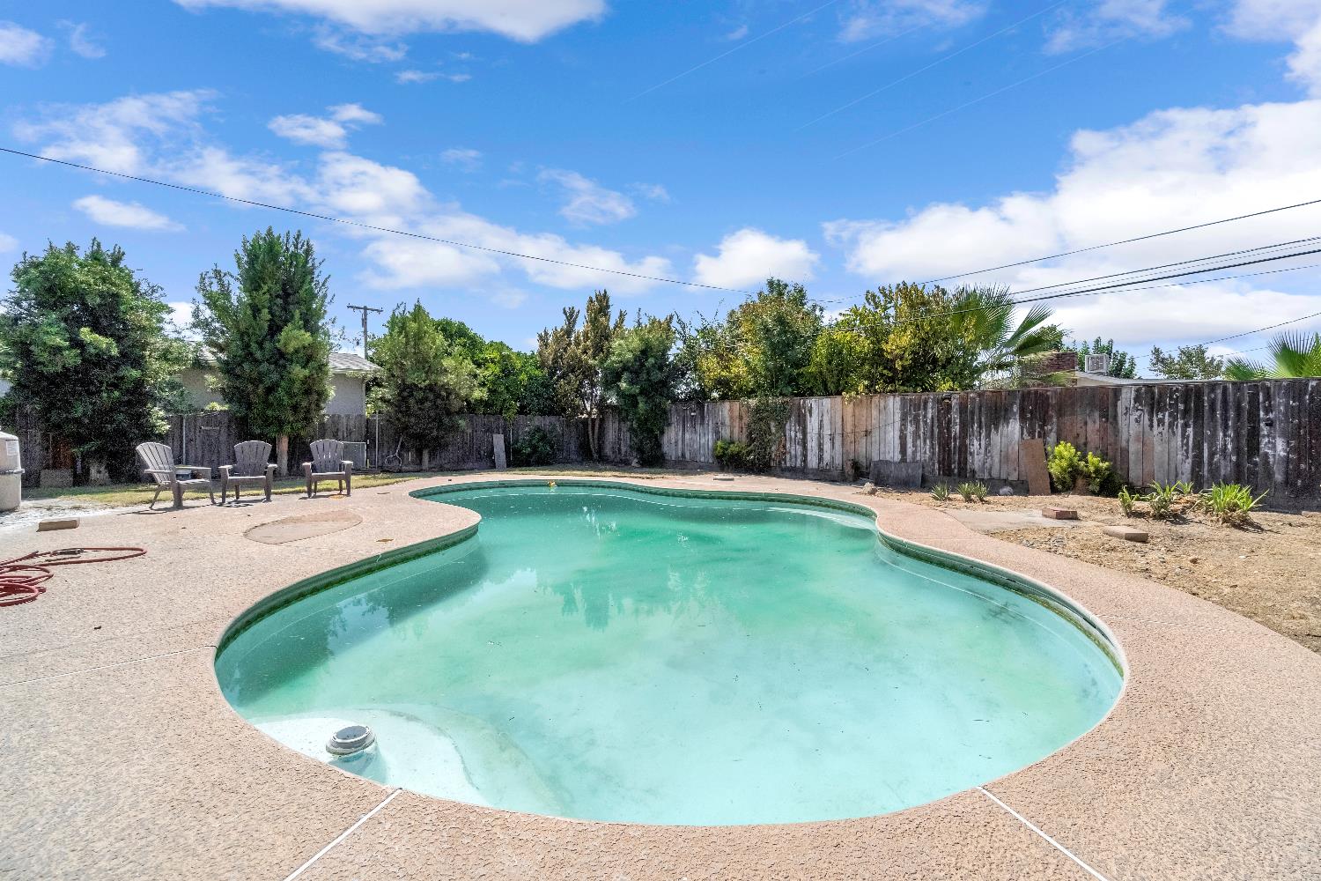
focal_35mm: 15
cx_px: 660
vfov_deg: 77.3
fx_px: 550
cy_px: 440
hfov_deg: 100.4
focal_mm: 10
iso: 320
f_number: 8
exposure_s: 1/1600
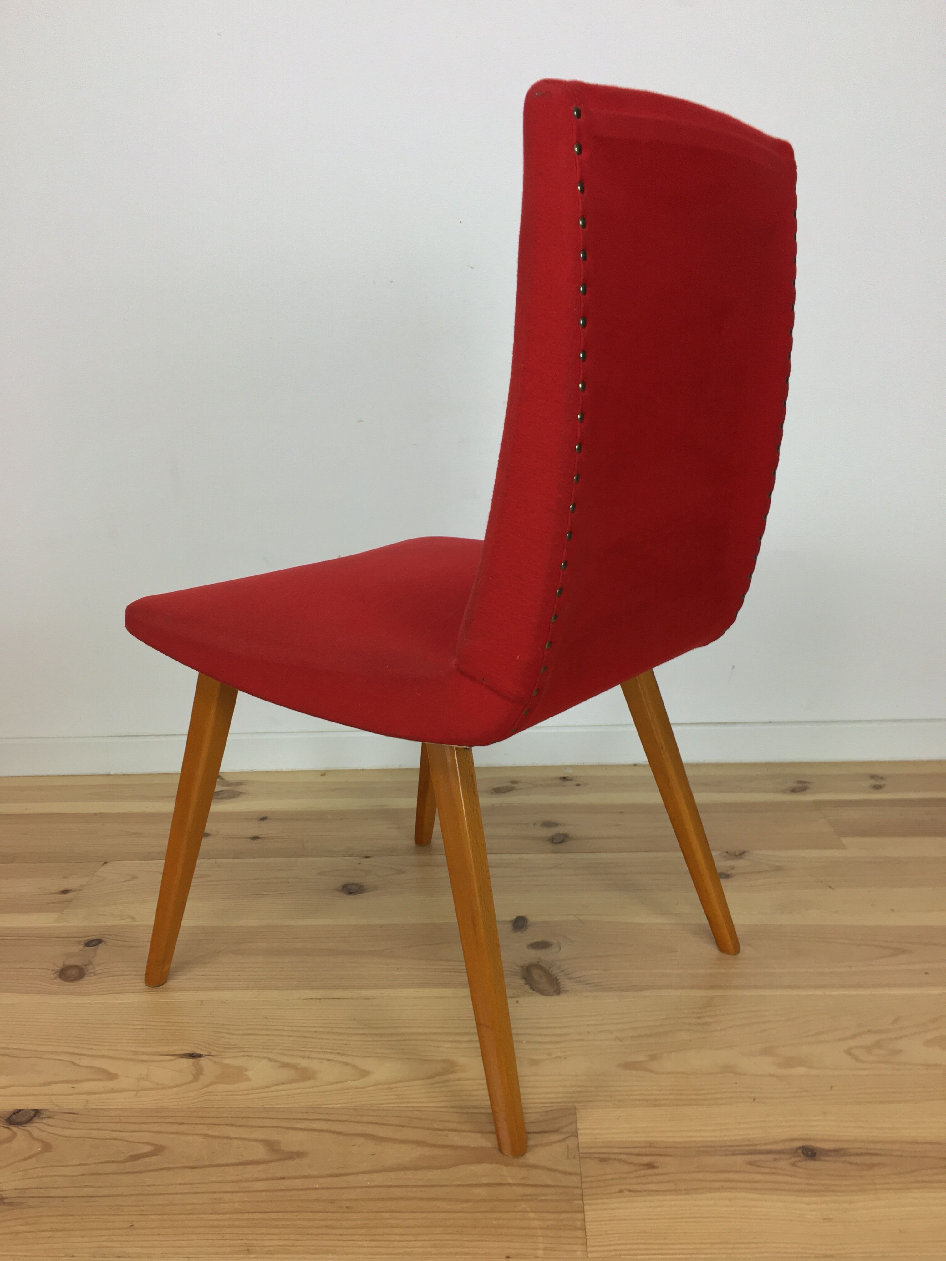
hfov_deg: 48.2
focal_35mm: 29
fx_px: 1057
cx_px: 473
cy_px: 630
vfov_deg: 61.7
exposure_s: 1/33
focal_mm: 4.15
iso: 50
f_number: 2.2
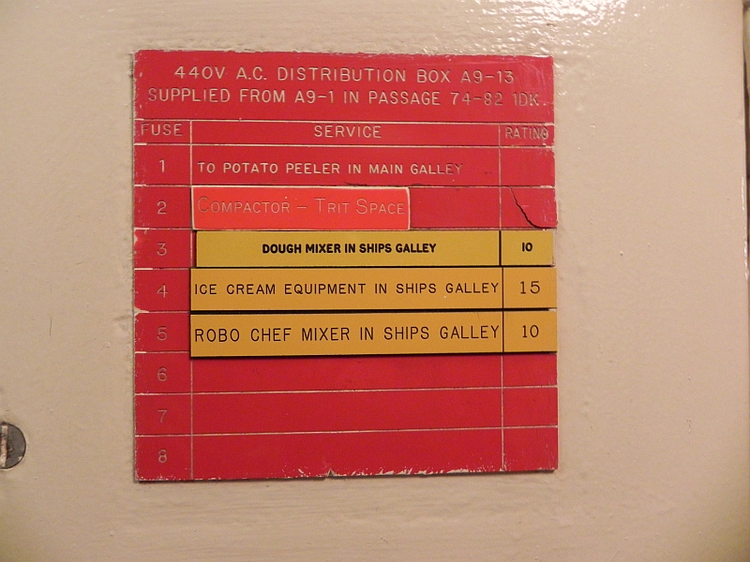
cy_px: 281
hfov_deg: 67.3
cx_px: 375
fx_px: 563
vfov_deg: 53.1
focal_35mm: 26
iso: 400
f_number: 2.8
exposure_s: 1/19.8
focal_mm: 4.6
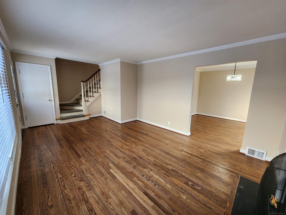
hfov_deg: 106.2
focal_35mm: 13
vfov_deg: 89.9
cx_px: 143
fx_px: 107
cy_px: 108
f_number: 2.2
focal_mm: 2.2
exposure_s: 1/60
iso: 125
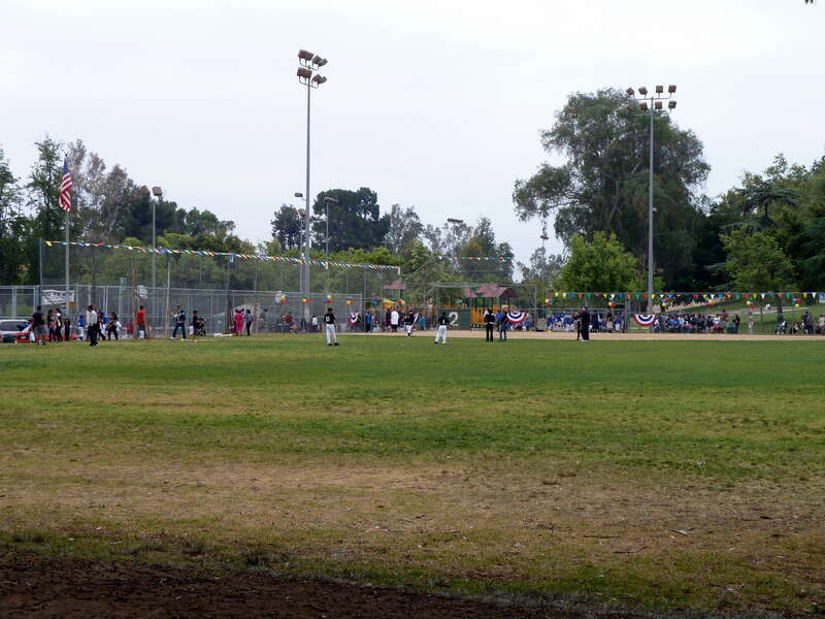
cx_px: 412
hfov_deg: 34.9
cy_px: 310
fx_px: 1311
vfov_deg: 26.6
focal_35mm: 55
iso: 80
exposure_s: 1/400
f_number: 3.9
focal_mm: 9.1
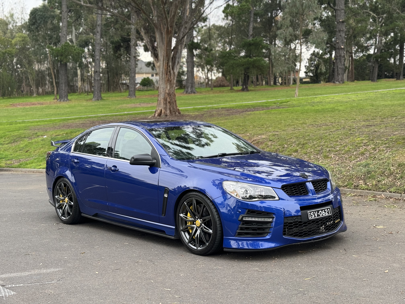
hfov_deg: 39.7
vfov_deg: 30.3
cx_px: 202
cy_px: 152
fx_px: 562
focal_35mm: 48
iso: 64
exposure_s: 1/195
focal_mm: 6.76
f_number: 1.78
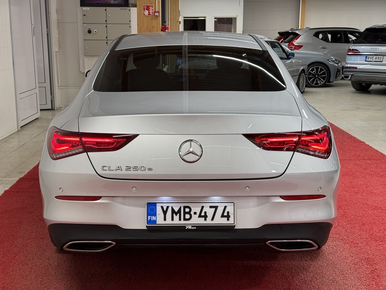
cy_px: 145
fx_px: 535
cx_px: 193
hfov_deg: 39.7
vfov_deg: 30.3
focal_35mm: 48
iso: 50
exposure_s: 1/60
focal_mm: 6.76
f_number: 1.78
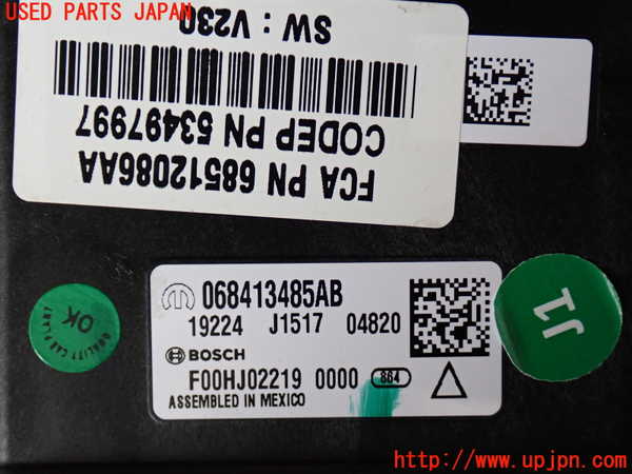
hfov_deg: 35.5
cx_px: 316
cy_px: 237
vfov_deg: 27.0
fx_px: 986
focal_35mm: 54
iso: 200
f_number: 3.3
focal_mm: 9.65
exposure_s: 1/50
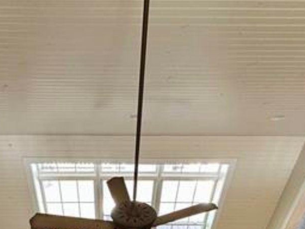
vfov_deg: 32.5
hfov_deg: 52.0
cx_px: 113
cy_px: 284
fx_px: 308
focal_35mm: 35
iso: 200
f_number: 2.2
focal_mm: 2.22
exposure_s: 1/60
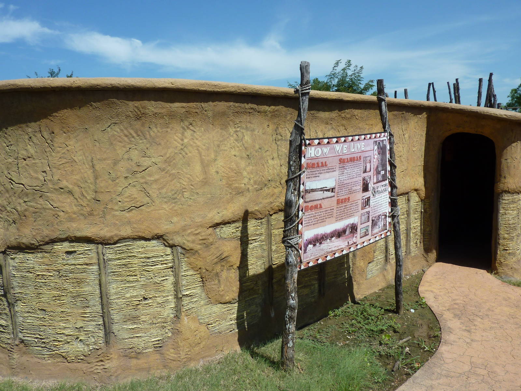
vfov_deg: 54.9
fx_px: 376
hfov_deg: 69.4
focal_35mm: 25
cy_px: 196
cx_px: 260
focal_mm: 4.1
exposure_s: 1/500
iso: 80
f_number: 5
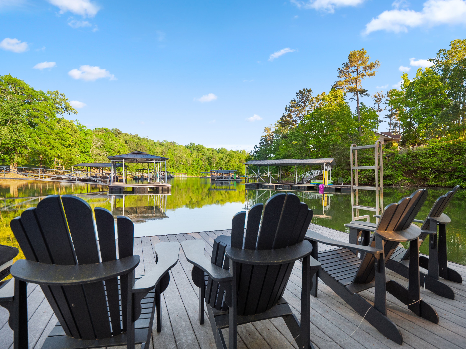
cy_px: 174
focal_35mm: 16
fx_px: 215
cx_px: 233
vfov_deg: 78.1
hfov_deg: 94.5
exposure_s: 1/1250
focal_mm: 8
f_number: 2.8
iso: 200
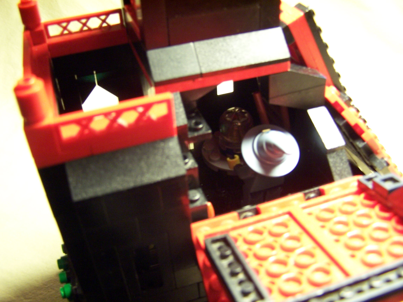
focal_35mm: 38
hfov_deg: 49.0
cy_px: 151
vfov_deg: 37.7
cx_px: 202
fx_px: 442
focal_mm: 6.3
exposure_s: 1/8
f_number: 2.8
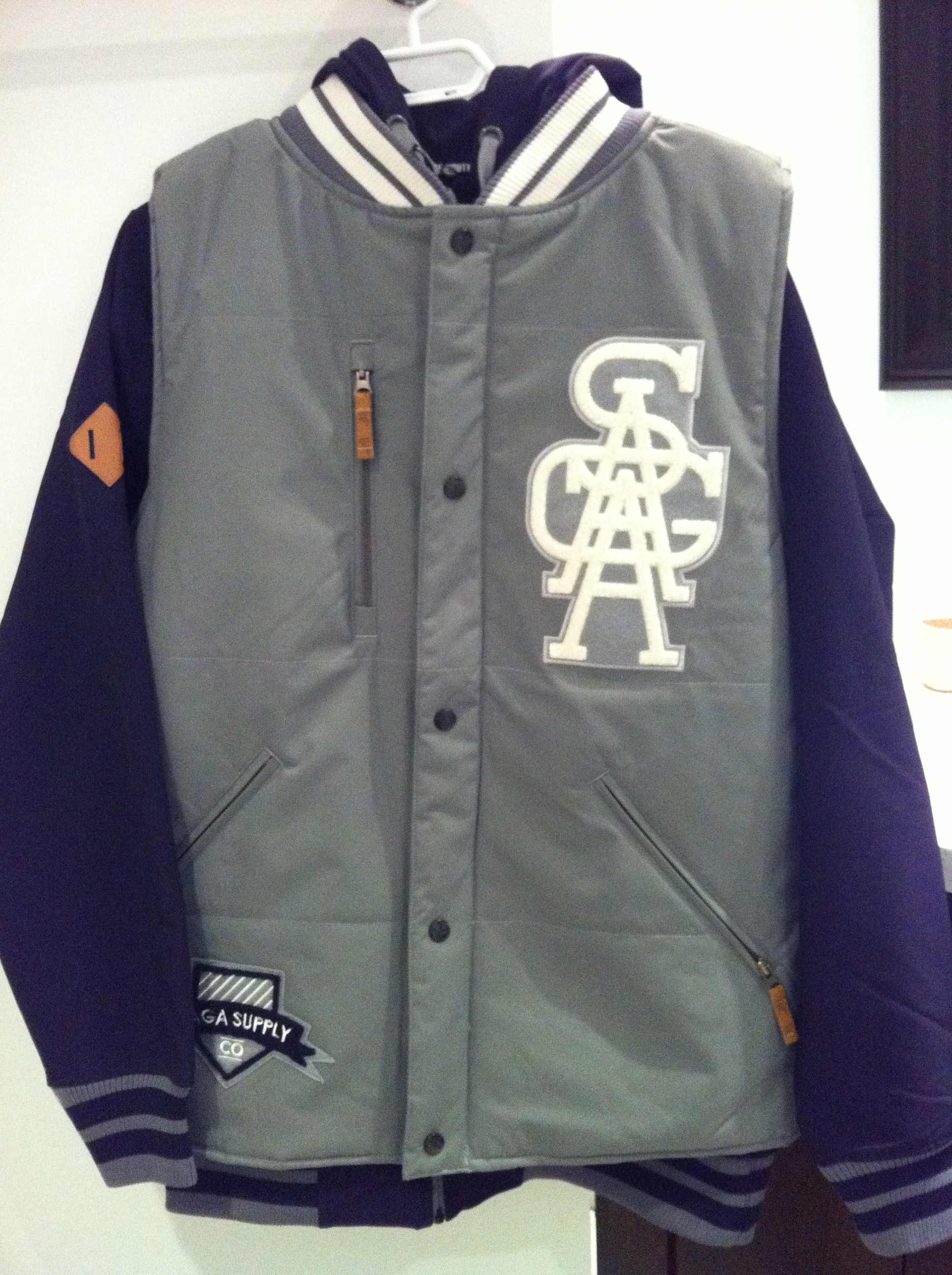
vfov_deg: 52.7
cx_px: 476
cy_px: 638
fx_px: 1287
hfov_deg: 40.6
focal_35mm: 35
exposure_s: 1/15
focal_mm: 3.85
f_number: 2.8
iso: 640
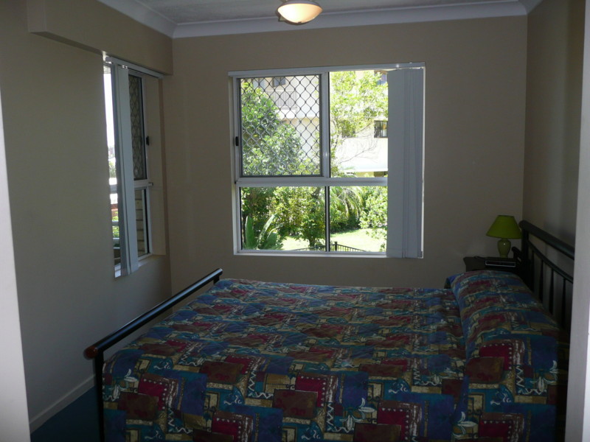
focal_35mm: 30
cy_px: 221
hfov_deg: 60.0
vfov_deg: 46.8
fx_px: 511
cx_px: 295
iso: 100
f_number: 3.3
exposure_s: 1/125
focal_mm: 4.6
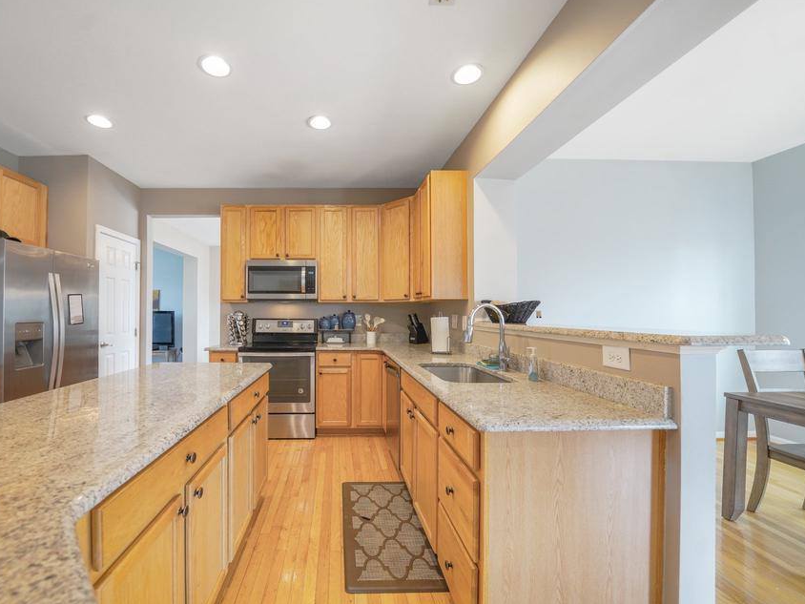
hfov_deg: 101.2
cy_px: 306
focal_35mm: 14
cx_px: 339
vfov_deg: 85.7
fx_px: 326
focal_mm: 12
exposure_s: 1/30
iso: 320
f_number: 4
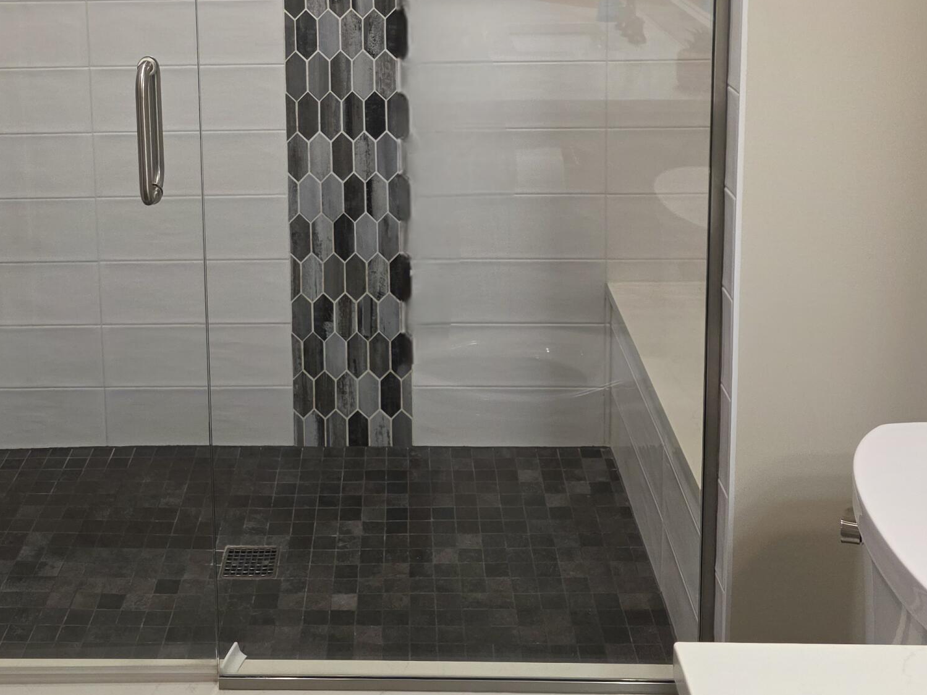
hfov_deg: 40.9
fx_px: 1232
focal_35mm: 46
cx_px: 330
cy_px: 5
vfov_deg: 29.5
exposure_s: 1/120
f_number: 1.7
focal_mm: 6.3
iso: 160
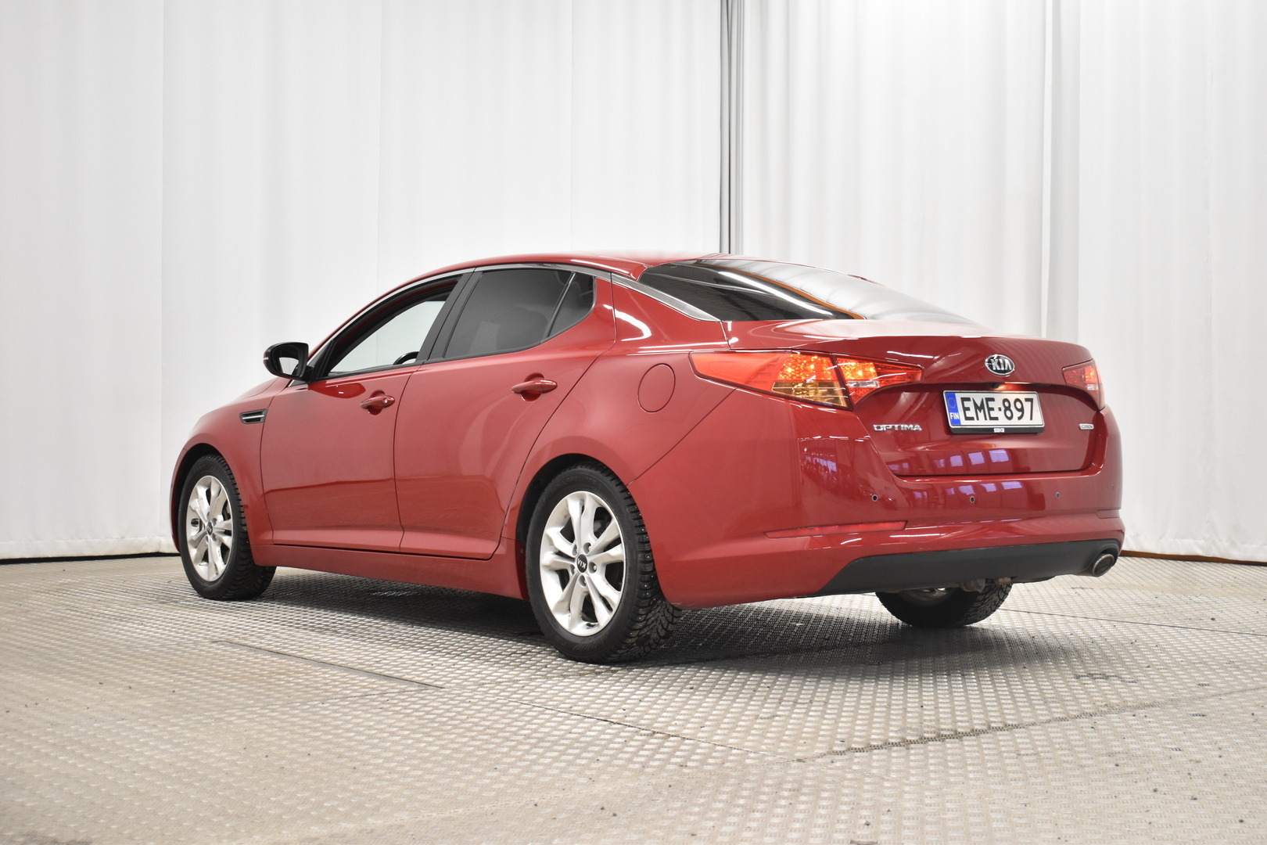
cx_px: 634
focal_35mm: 51
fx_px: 1795
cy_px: 422
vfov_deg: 26.5
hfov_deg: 38.9
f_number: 4.5
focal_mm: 34
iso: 1250
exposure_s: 1/50
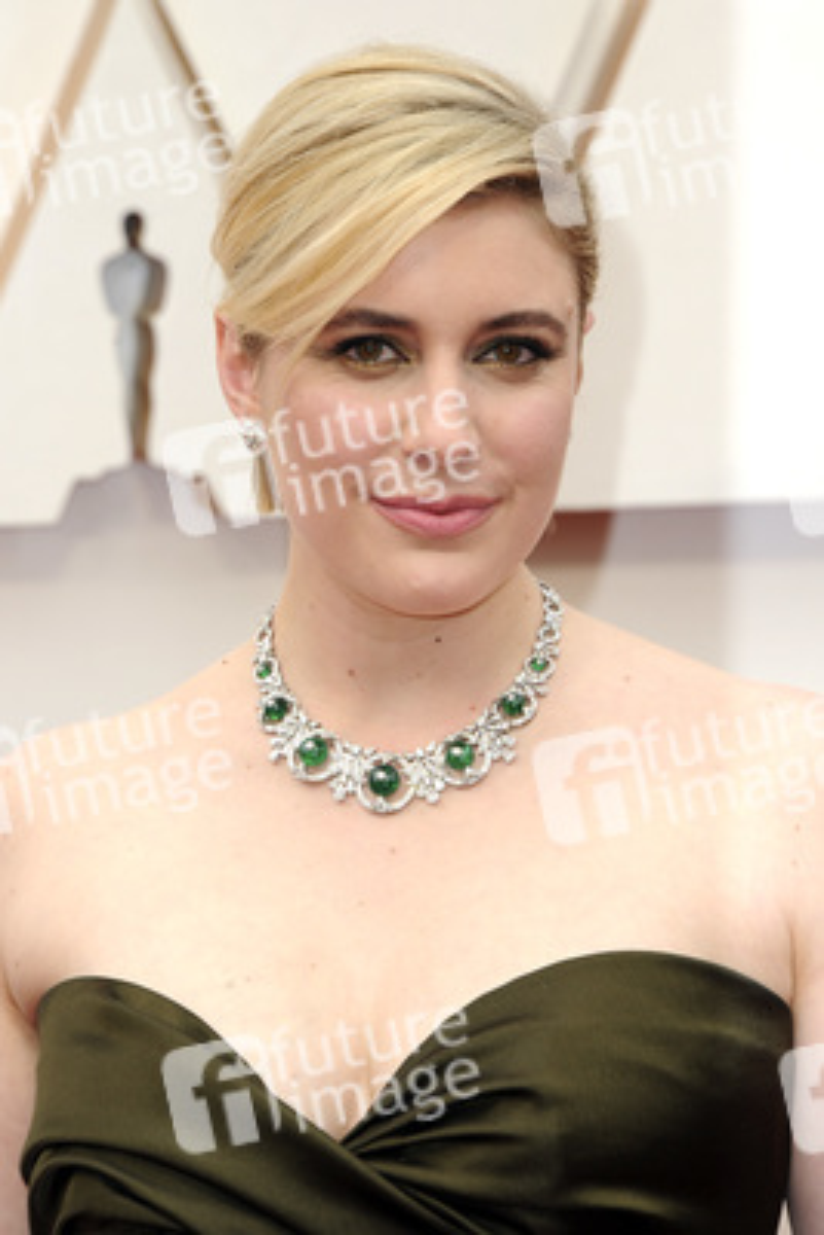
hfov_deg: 6.0
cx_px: 412
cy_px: 618
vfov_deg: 8.9
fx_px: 7889
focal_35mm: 230
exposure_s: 1/250
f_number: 8
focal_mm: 230
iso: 800
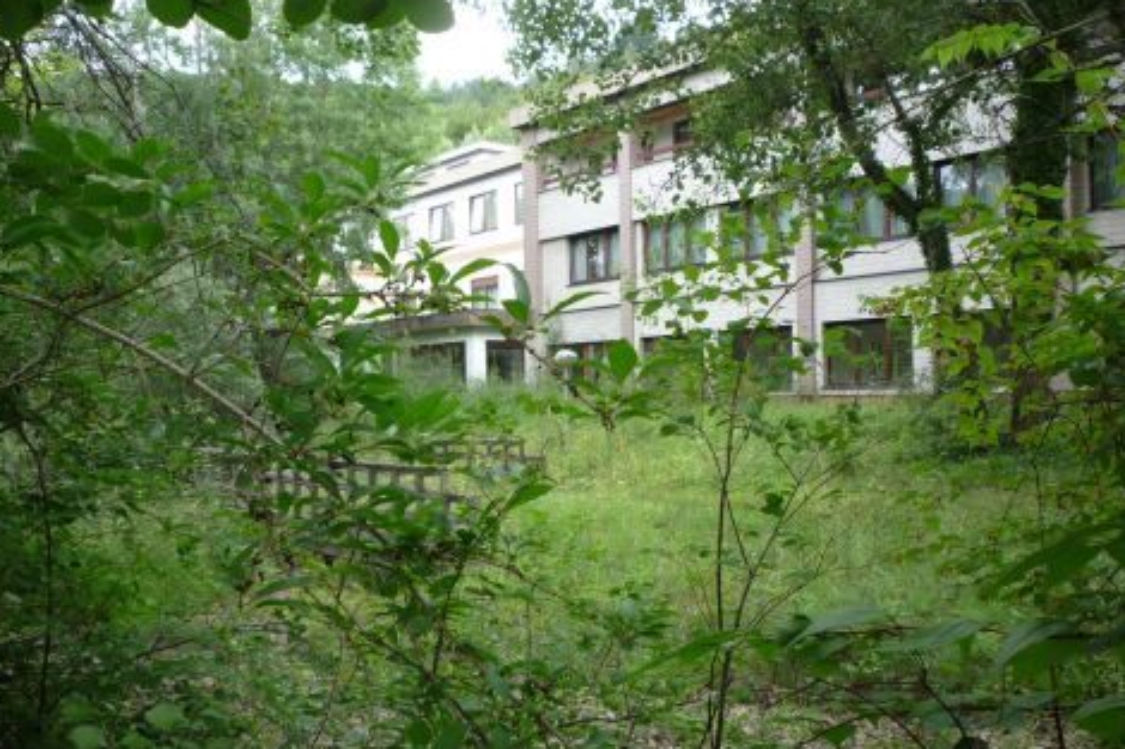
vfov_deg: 38.8
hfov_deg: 55.8
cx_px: 558
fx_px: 1062
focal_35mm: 34
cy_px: 424
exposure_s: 1/60
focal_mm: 5.2
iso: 100
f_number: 3.3
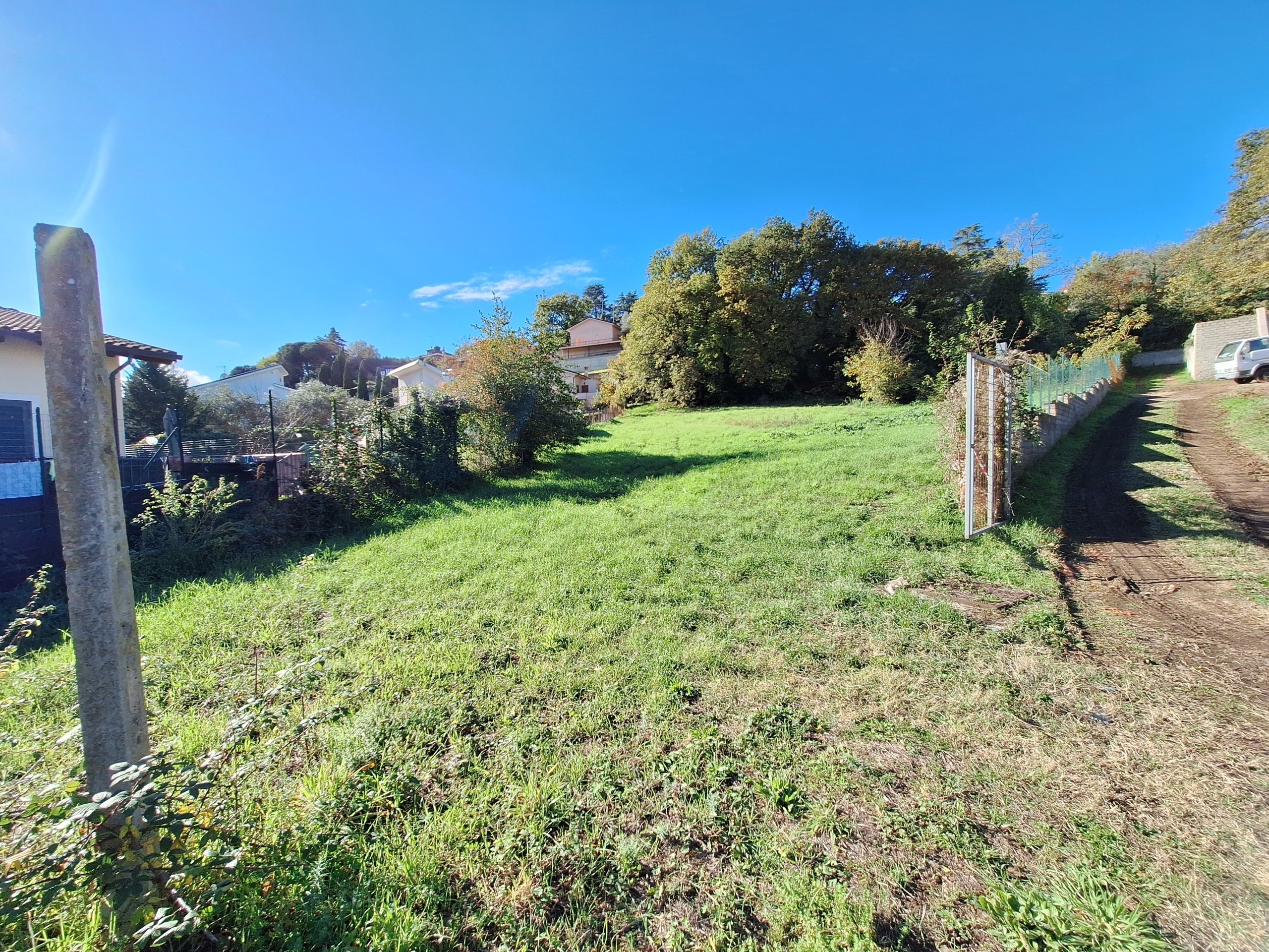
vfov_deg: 89.9
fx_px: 477
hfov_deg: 106.2
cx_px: 634
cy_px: 476
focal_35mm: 13
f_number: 2.2
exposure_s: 1/1543
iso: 40
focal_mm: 1.74
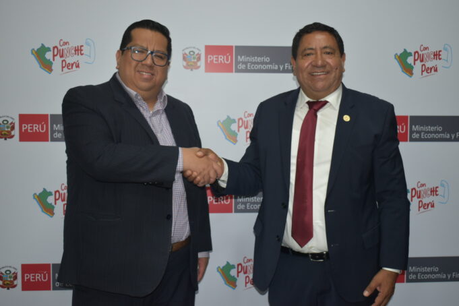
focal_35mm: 44
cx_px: 230
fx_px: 555
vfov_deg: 30.8
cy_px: 153
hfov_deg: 45.0
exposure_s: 1/60
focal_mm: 29
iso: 800
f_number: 4.2
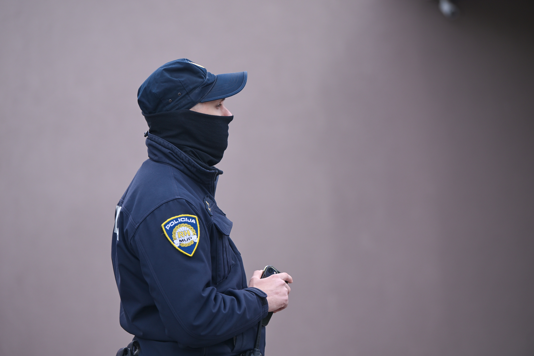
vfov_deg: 10.2
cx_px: 267
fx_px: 2002
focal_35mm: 135
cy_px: 178
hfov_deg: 15.2
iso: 160
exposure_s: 1/800
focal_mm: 135
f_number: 2.8
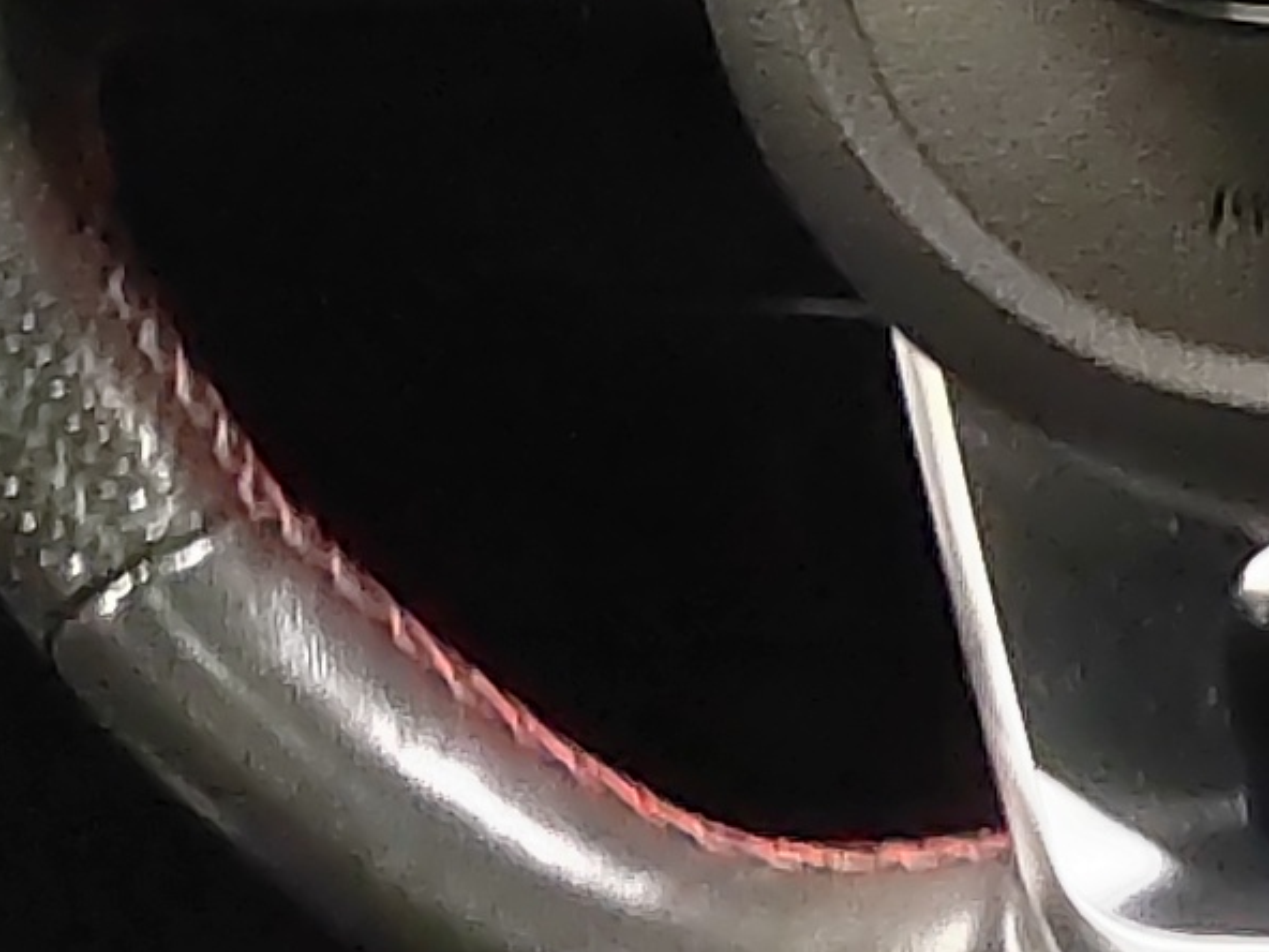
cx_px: 3882
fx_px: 6525
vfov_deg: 8.3
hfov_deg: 8.9
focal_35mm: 178
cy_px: 718
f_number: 1.9
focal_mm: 5.52
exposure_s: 1/33.3
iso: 3797
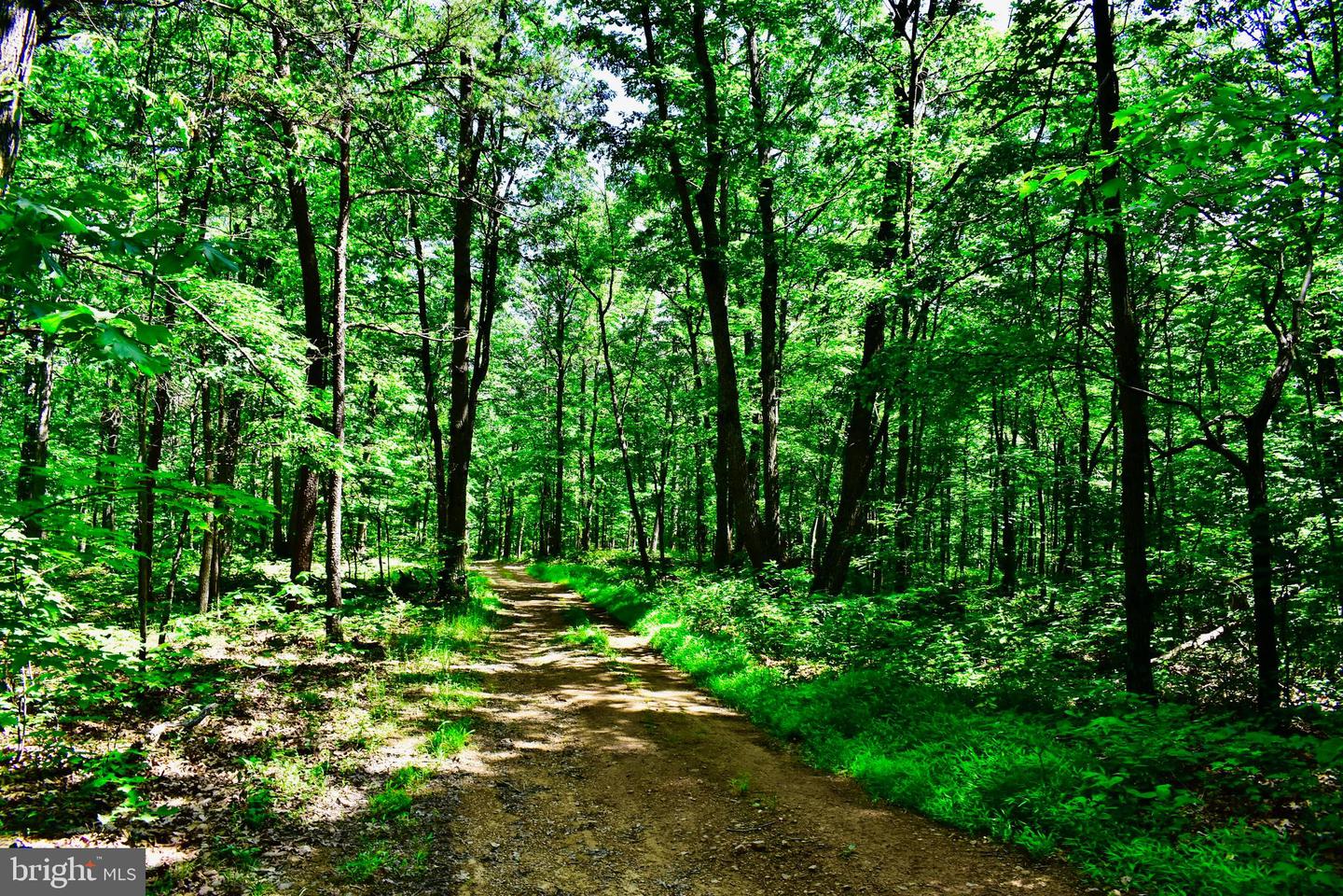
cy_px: 448
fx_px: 1007
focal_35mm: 27
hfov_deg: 67.4
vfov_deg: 47.9
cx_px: 672
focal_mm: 18
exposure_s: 1/100
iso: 400
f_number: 10
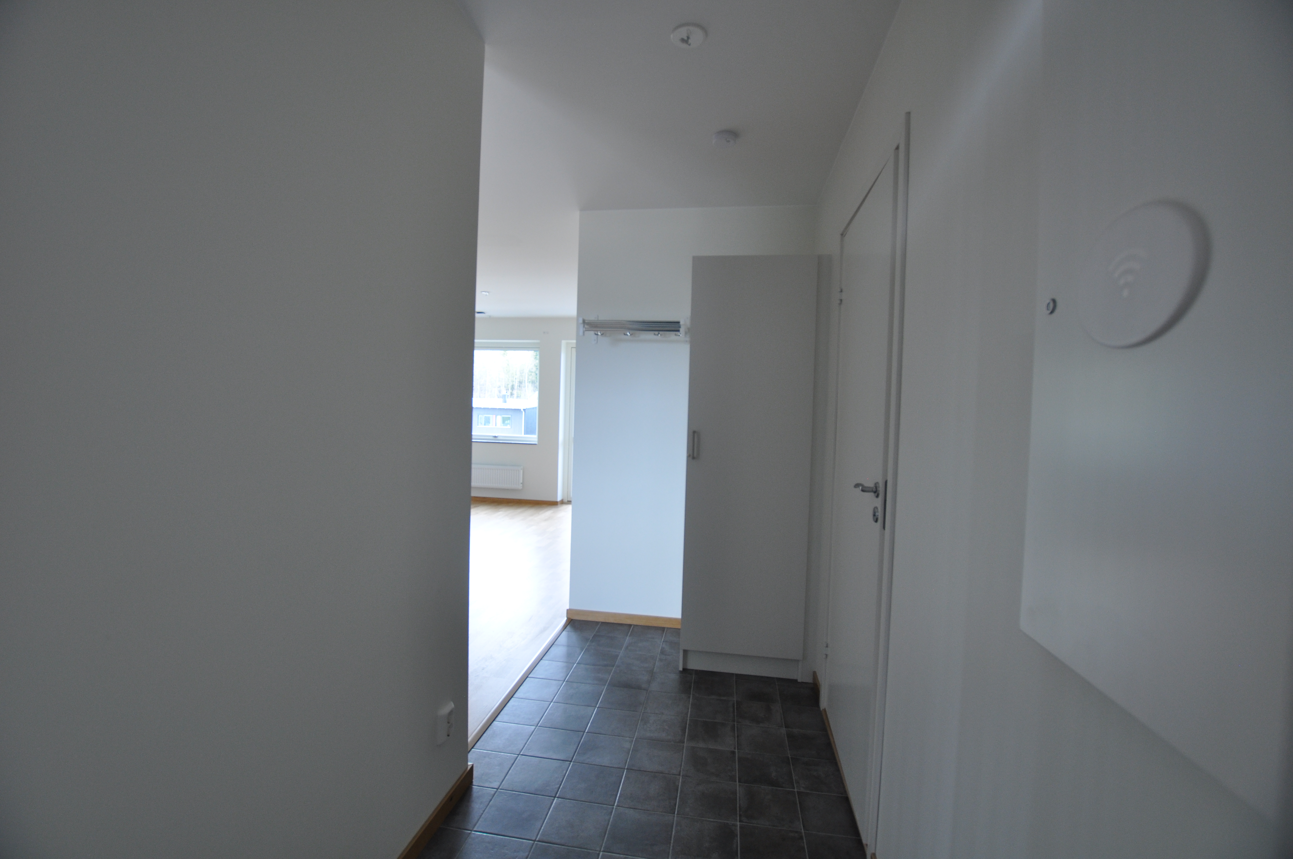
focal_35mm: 15
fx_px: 538
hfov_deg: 100.5
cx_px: 646
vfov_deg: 77.2
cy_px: 430
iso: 400
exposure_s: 1/80
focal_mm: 10
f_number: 4.5
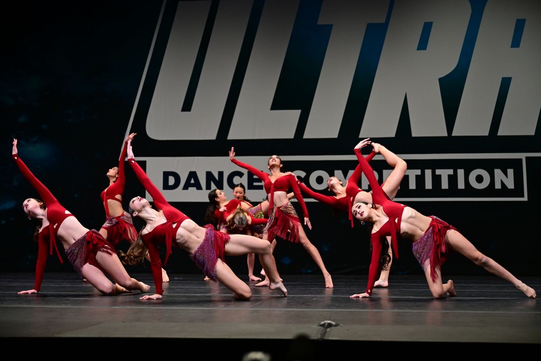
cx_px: 270
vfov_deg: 26.0
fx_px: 782
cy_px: 180
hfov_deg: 38.2
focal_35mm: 52
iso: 2000
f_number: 2.8
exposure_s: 1/800
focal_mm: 52
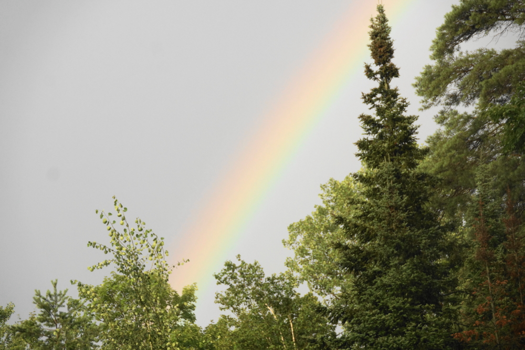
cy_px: 175
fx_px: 2187
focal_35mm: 150
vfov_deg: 9.1
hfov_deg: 13.7
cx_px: 262
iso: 400
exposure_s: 1/160
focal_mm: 100
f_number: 5.6
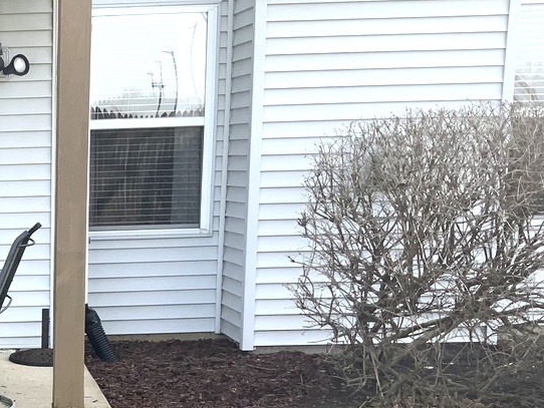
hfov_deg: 23.2
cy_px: 387
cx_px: -110
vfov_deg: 18.7
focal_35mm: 77
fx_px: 1211
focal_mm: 3
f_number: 1.8
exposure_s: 1/292
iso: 16
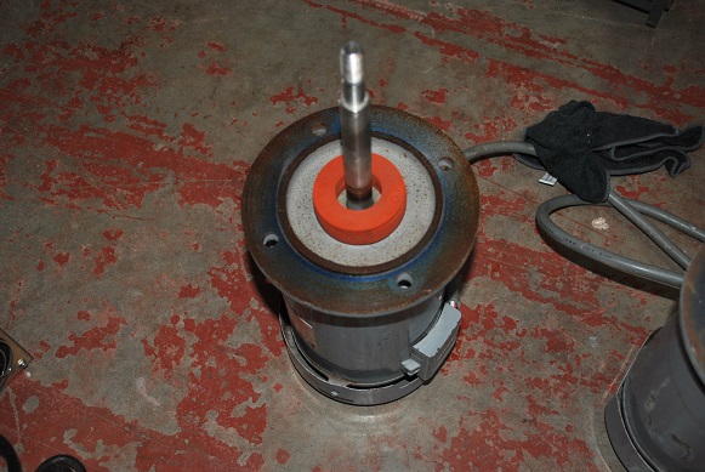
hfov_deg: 46.3
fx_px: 824
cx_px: 352
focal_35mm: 42
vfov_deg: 32.0
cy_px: 236
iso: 200
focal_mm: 28
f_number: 4.5
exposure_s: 1/60
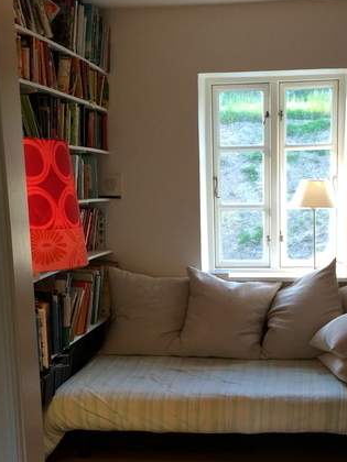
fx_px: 708
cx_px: 215
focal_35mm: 53
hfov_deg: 27.4
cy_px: 305
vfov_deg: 35.8
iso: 64
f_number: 2.2
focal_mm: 4.15
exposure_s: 1/33
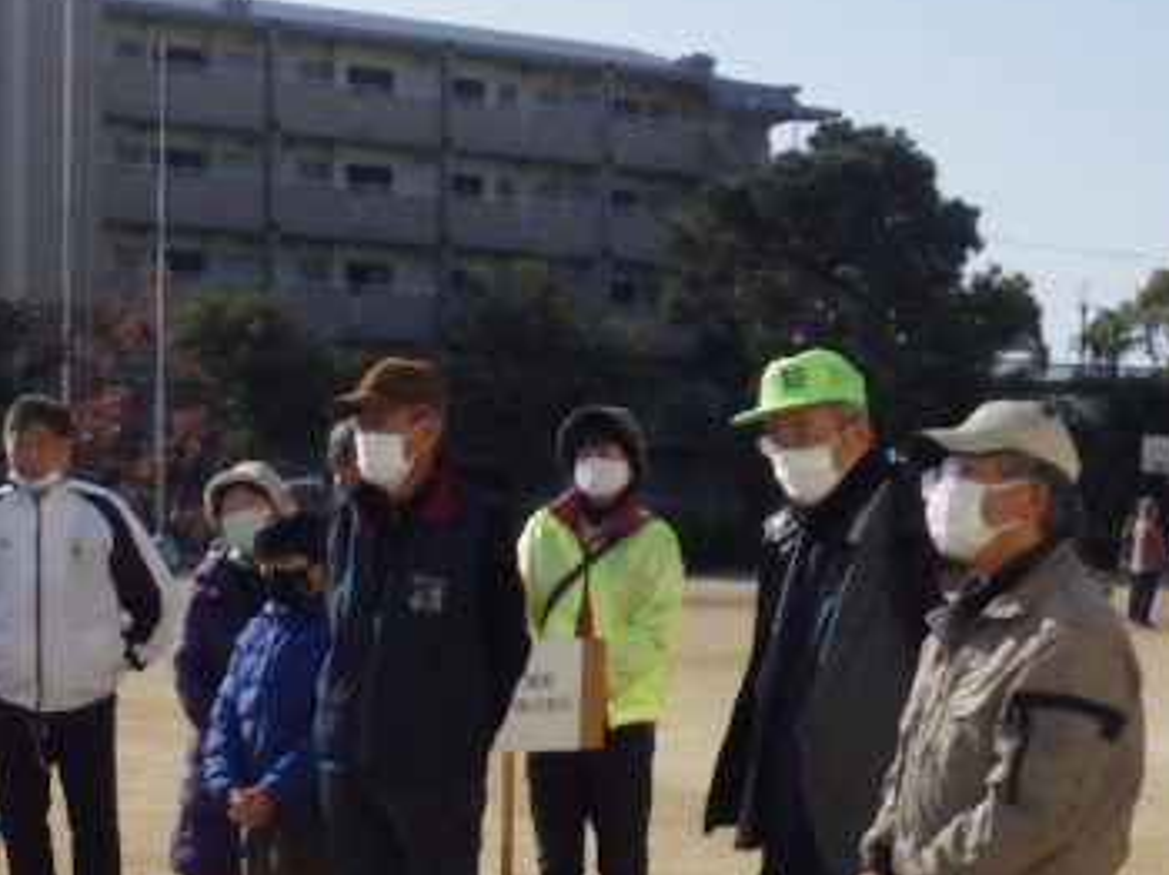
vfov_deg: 17.8
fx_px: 2767
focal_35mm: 82
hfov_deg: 23.8
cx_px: 521
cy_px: 698
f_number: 4.2
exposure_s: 1/2500
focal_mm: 5
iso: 250
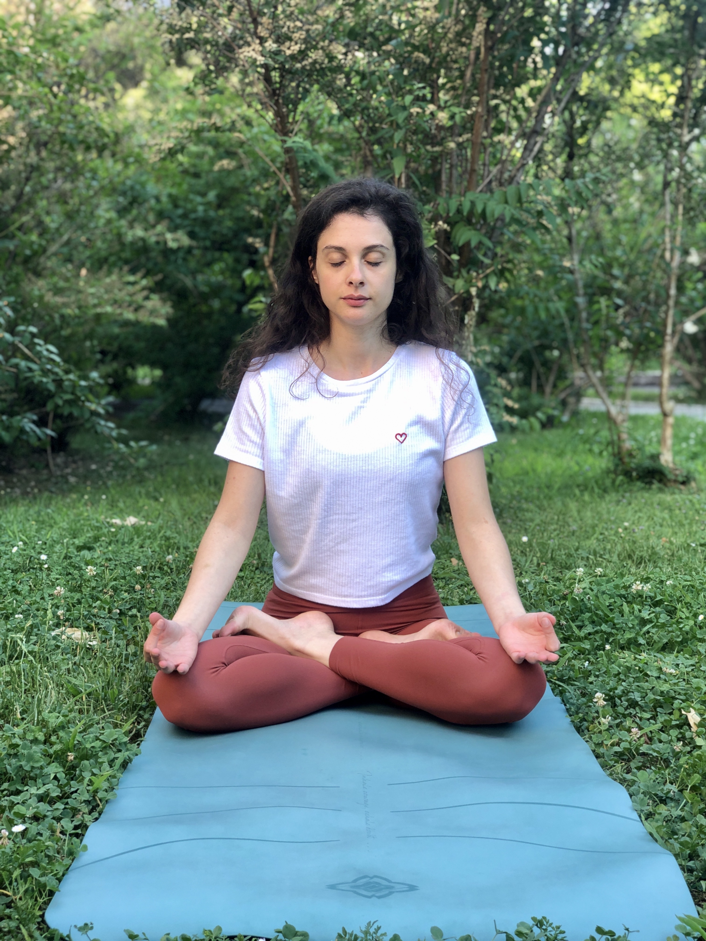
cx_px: 353
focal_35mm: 52
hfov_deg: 28.0
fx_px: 1414
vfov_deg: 36.8
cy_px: 470
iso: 32
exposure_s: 1/60
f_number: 2.4
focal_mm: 6
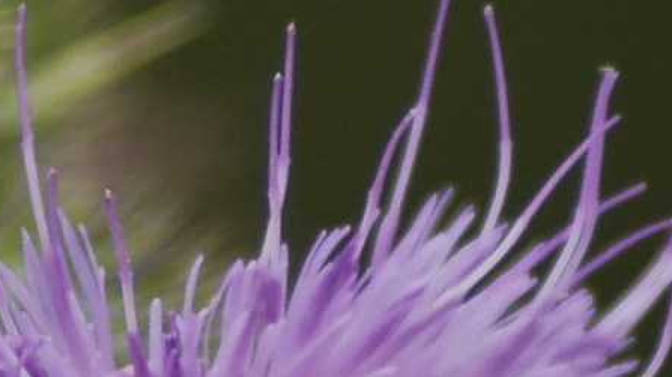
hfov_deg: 0.9
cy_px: 523
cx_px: 3
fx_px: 45063
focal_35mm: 2530
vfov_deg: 0.5
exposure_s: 1/800
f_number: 5.6
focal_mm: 300
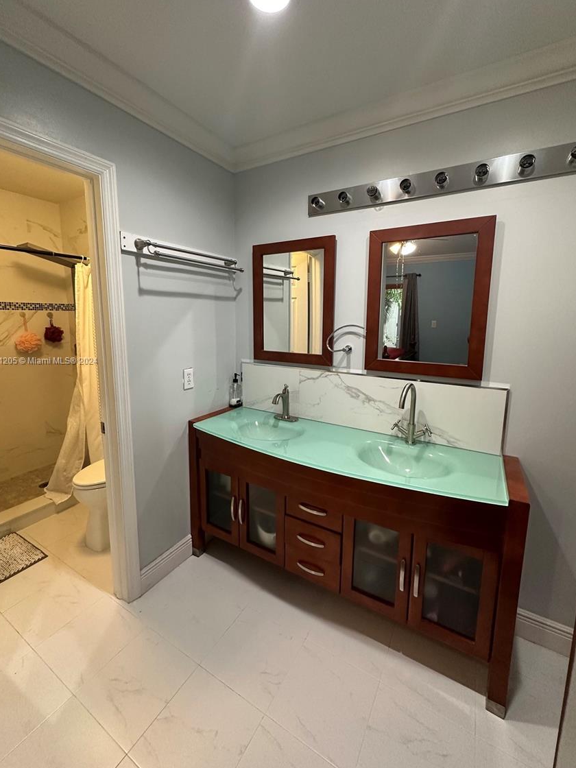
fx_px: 333
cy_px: 361
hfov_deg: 81.7
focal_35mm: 15
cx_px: 280
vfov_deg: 98.1
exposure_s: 1/120
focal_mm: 2.22
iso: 320
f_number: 2.2
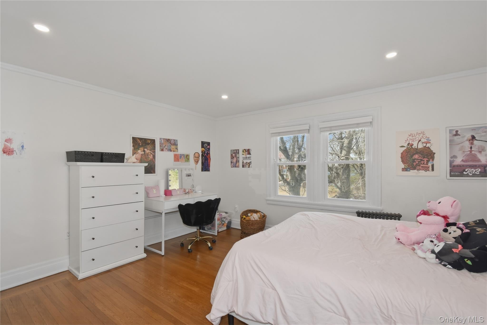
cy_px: 162
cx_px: 244
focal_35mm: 15
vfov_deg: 77.3
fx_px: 203
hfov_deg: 100.4
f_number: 5
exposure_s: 1/100
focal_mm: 10
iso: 200
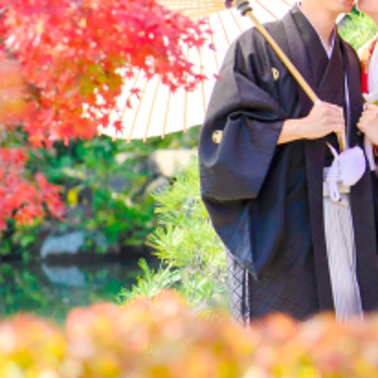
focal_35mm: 346
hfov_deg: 5.0
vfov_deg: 5.1
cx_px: 721
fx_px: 4275
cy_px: -22
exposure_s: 1/2000
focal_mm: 105
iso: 400
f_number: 3.5
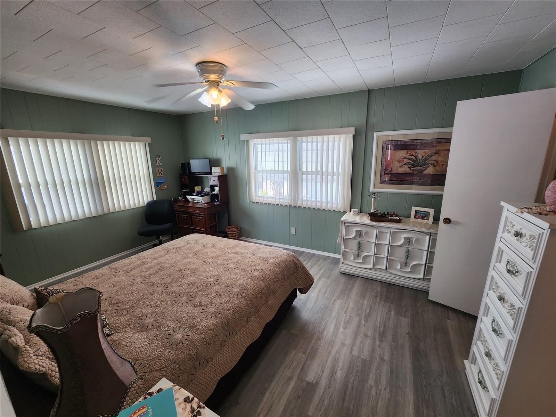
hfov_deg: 106.2
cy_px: 208
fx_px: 209
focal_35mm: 13
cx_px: 278
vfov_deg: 89.9
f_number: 2.2
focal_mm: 2.2
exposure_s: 1/60
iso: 100
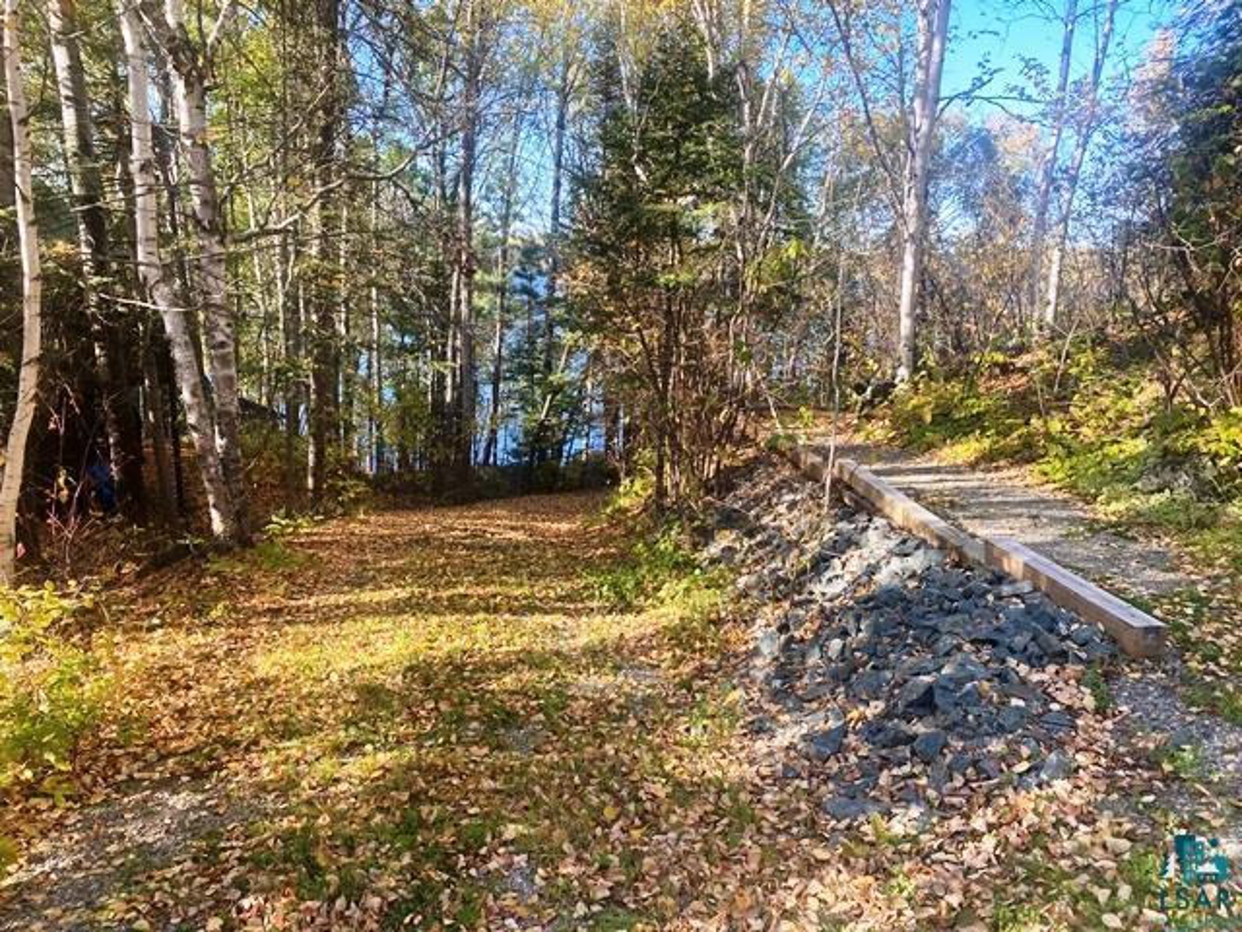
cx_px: 621
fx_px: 933
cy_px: 466
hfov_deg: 67.3
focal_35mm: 26
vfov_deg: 53.1
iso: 32
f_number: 1.8
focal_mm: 4.25
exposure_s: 1/222
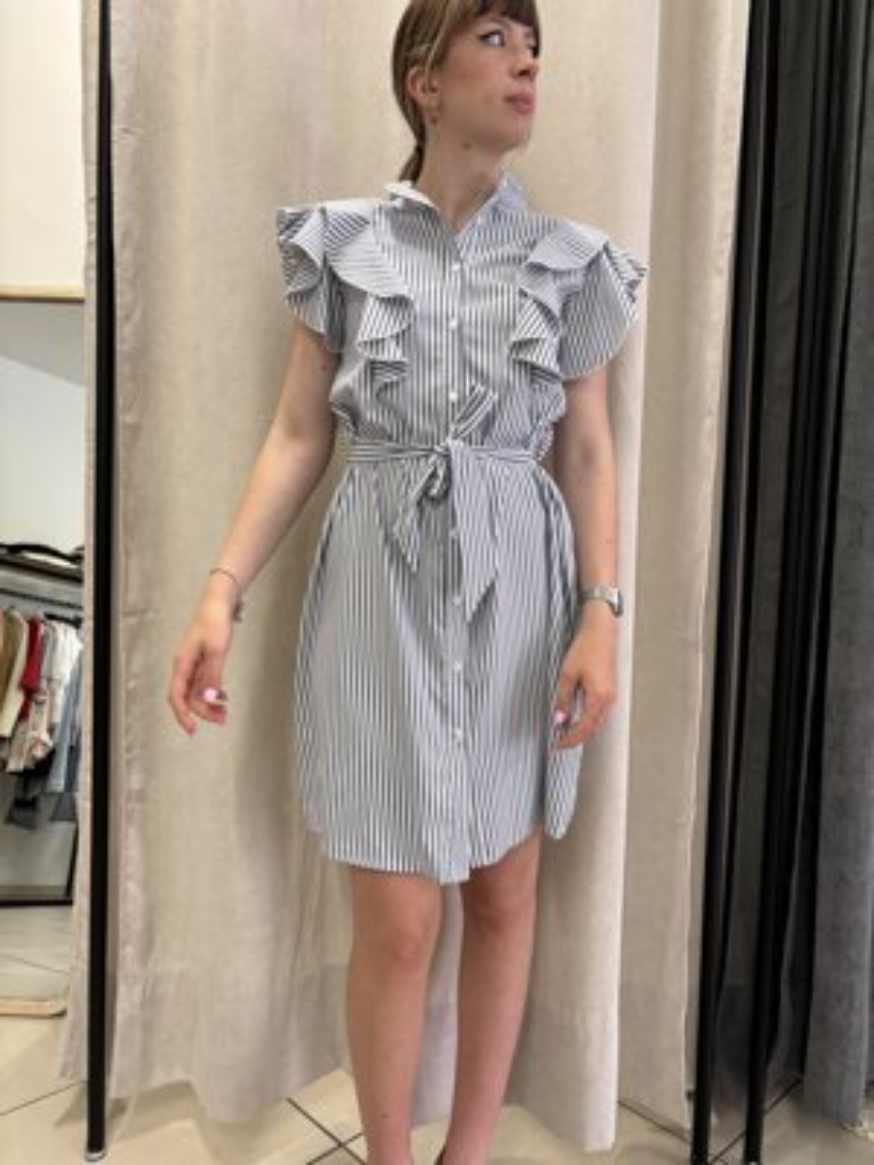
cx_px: 437
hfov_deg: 53.1
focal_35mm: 26
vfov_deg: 67.3
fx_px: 875
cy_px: 582
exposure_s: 1/100
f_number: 1.6
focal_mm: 5.96
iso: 100
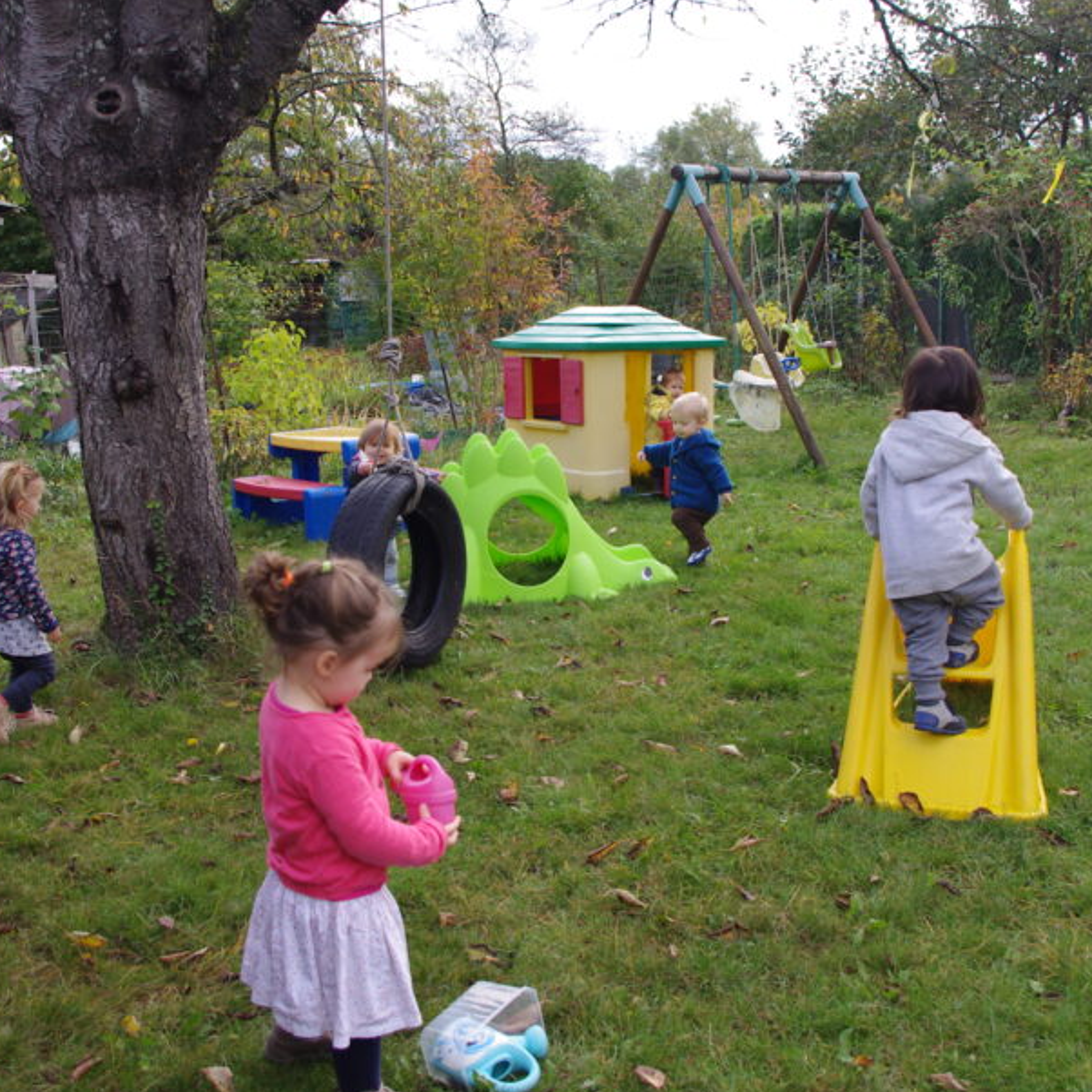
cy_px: 515
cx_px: 497
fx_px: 1392
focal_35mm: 39
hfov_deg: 42.8
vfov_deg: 42.8
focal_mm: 18
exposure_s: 1/200
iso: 200
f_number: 5
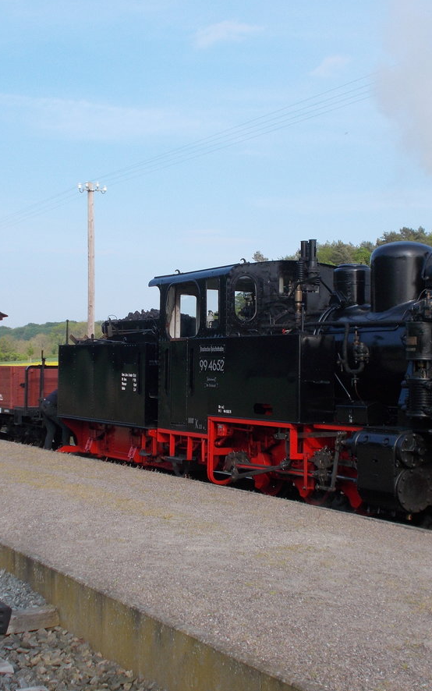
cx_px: 201
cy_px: 342
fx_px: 1055
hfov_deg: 23.1
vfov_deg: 36.3
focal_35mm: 56
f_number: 3.9
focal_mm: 6.9
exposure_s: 1/400
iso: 80
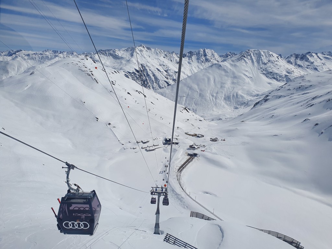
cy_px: 124
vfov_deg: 53.1
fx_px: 249
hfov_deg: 67.3
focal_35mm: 26
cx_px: 166
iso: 50
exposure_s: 1/4008
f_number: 2.4
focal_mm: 4.32
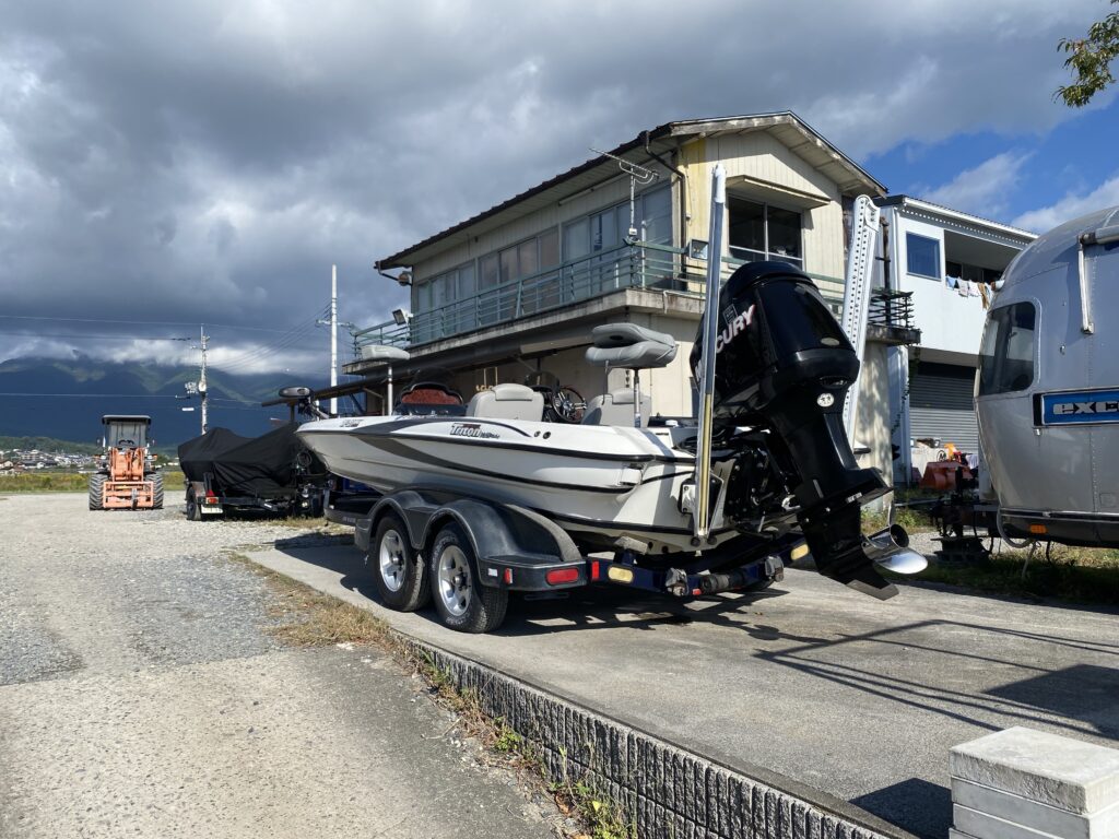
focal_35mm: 26
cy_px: 420
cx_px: 560
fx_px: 840
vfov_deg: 53.1
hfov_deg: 67.3
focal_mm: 4.25
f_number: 1.8
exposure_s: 1/2890
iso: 32
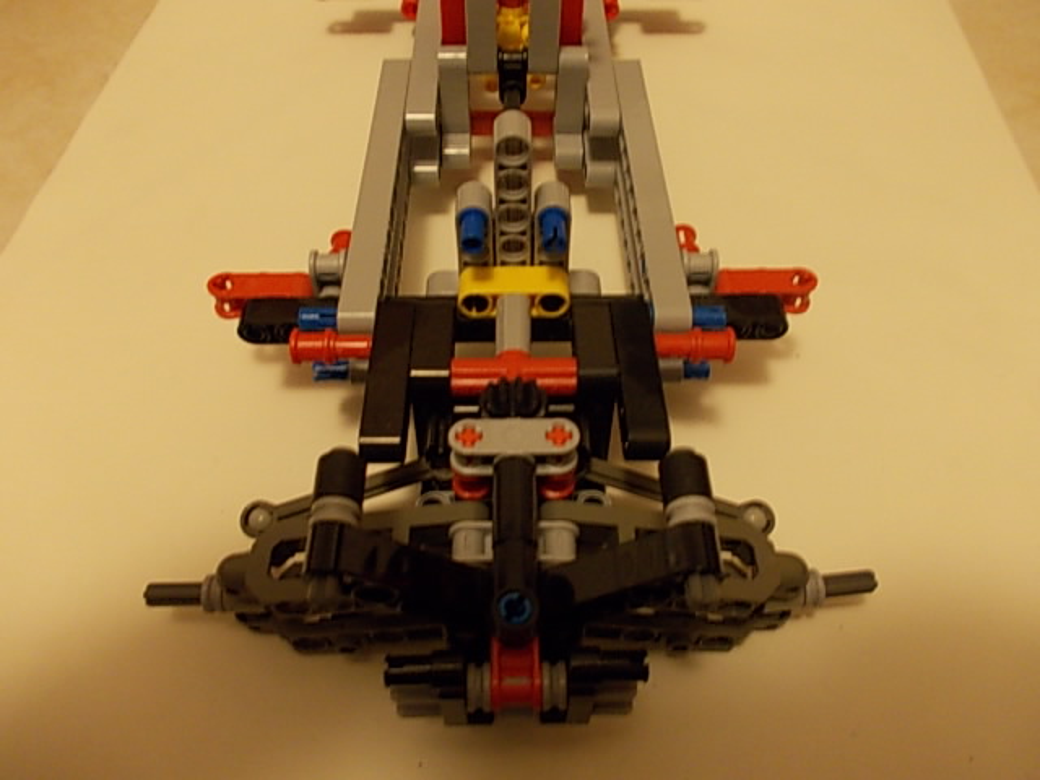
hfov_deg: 63.4
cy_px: 390
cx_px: 520
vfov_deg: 49.7
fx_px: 841
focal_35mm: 28
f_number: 2.7
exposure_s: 1/4
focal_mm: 4
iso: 200
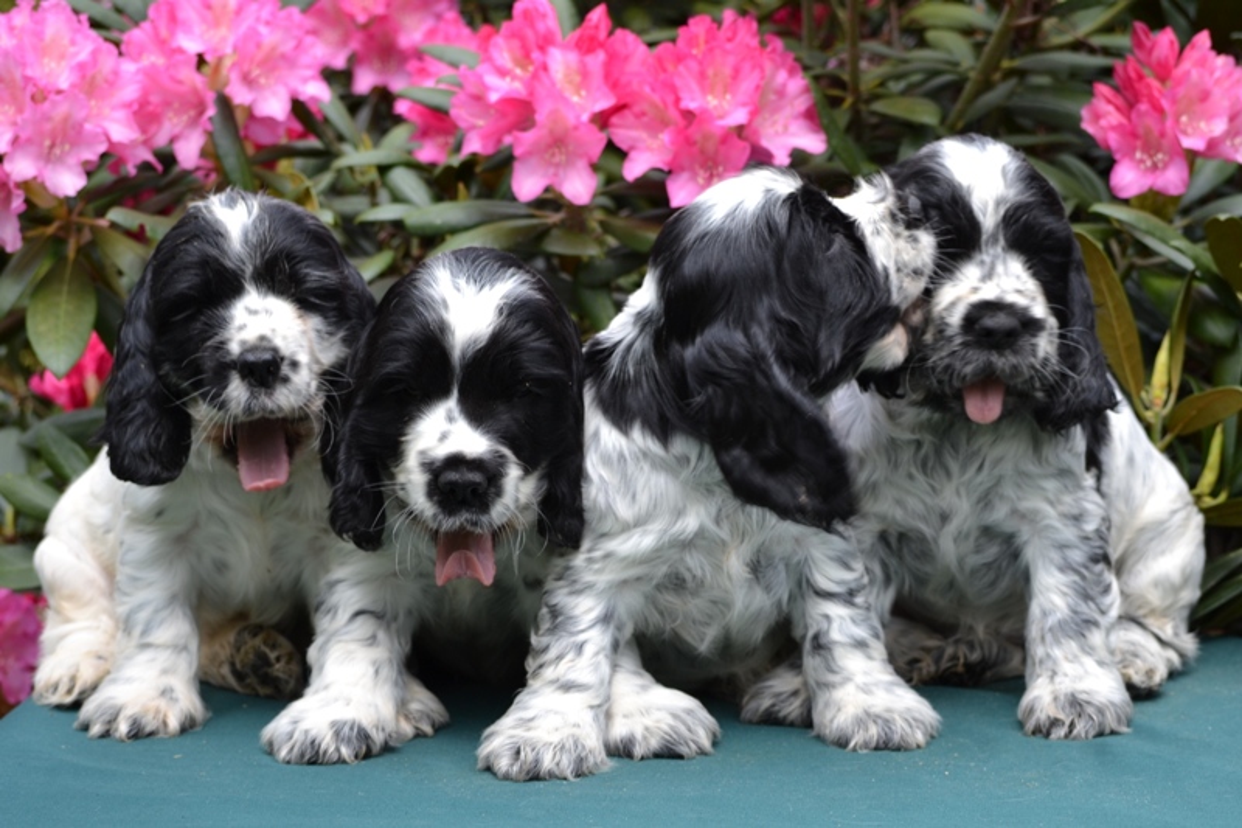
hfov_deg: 24.6
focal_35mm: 82
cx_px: 621
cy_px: 414
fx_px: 2845
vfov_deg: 16.5
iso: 100
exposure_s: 1/125
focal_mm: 55
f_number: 5.6
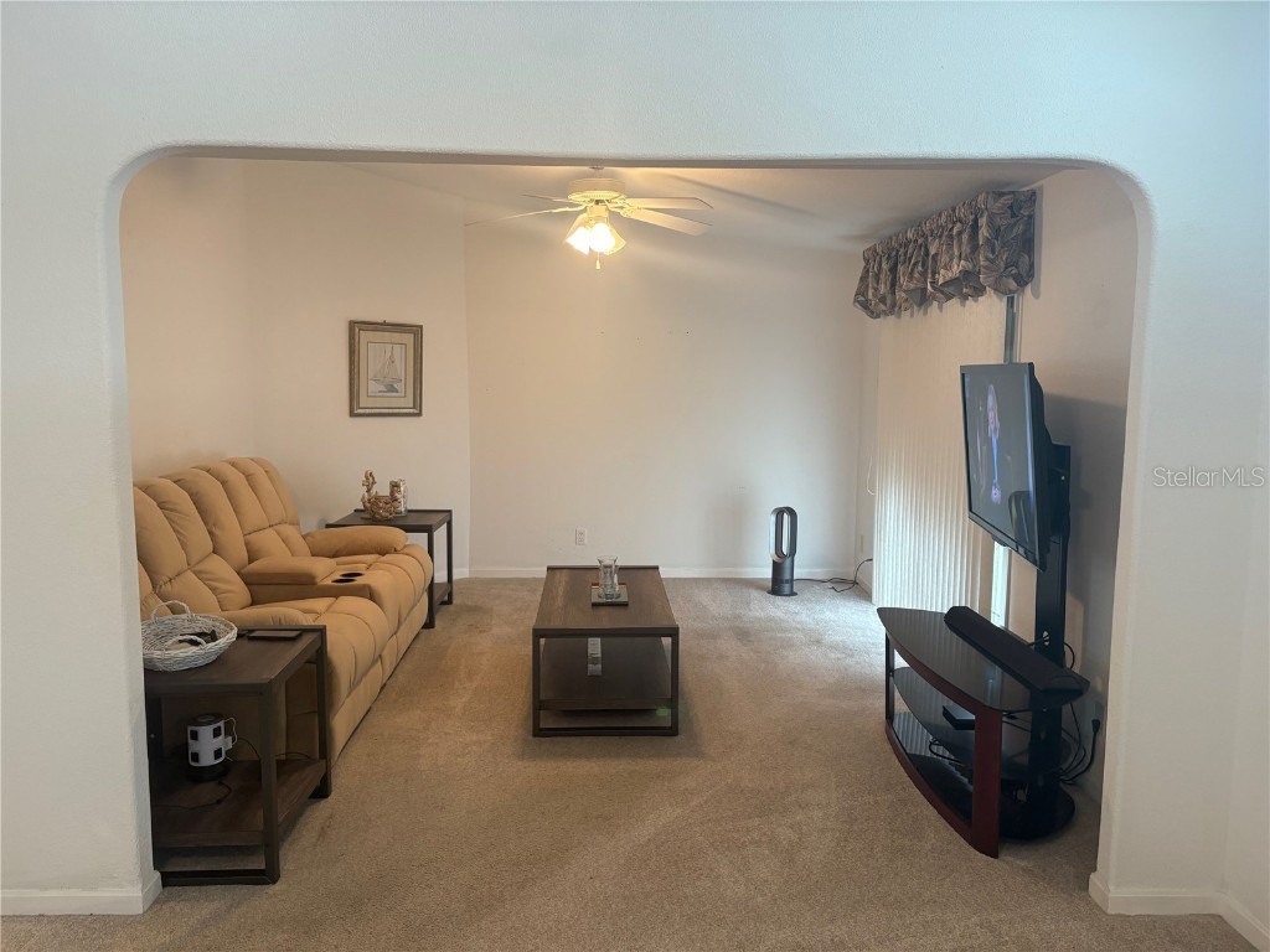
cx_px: 635
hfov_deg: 67.3
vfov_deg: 53.1
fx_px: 954
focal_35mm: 26
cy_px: 476
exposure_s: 1/60
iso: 160
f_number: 1.6
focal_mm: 5.96
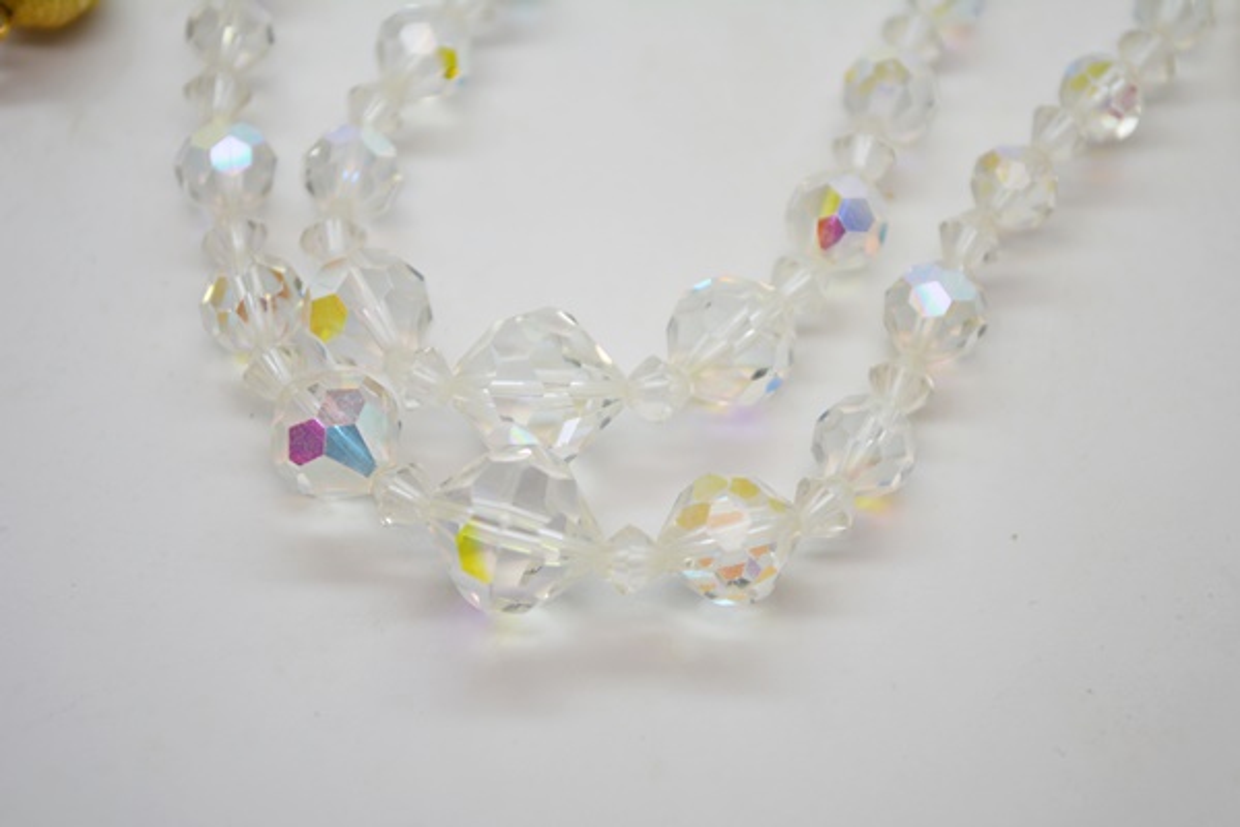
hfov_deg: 24.6
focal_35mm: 82
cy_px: 414
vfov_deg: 16.6
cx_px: 620
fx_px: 2841
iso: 200
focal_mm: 55
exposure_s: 1/125
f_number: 5.6
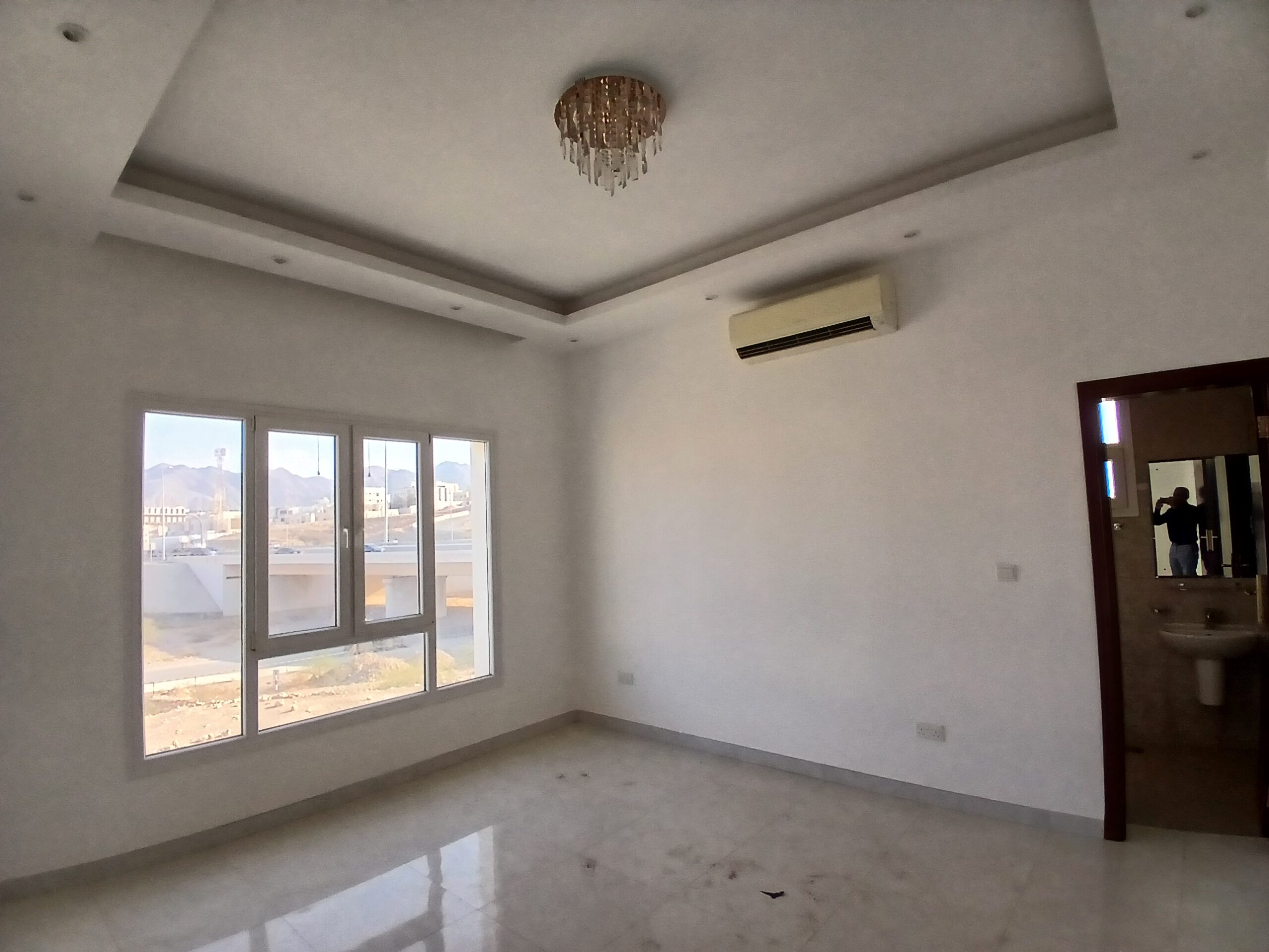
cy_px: 476
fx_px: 623
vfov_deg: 74.7
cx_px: 634
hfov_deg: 91.0
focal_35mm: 17
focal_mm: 1.4
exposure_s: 1/100
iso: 80
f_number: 2.2
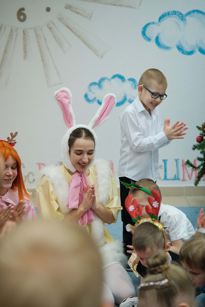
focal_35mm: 50
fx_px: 427
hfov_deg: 27.0
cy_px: 154
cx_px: 102
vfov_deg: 39.6
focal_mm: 33
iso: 640
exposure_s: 1/125
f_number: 1.4
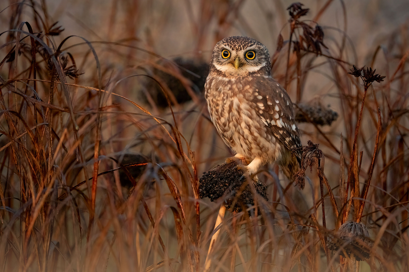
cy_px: 136
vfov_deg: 2.8
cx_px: 204
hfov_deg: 4.3
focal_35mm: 485
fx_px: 5510
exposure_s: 1/20
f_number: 6.3
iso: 8000
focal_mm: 485
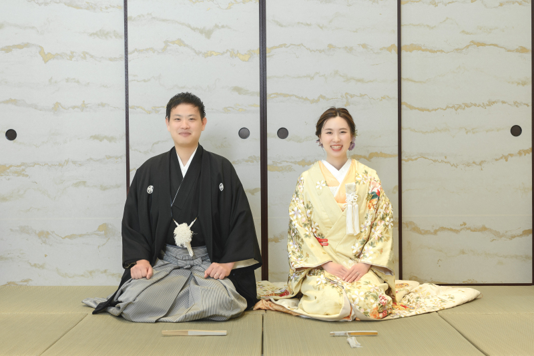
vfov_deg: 27.0
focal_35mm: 50
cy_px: 178
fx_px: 741
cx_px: 267
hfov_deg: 39.6
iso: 800
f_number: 3.5
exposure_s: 1/125
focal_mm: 50
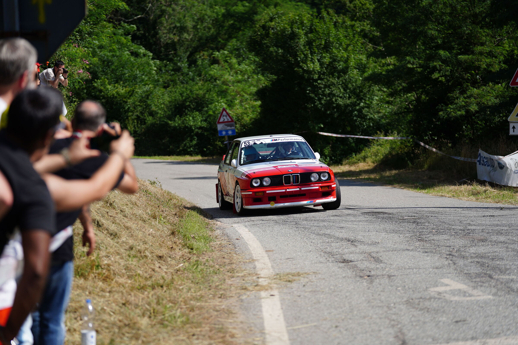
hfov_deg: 19.8
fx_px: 1482
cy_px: 172
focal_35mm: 103
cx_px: 259
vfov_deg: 13.3
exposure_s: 1/2000
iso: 100
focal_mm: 103
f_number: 2.8
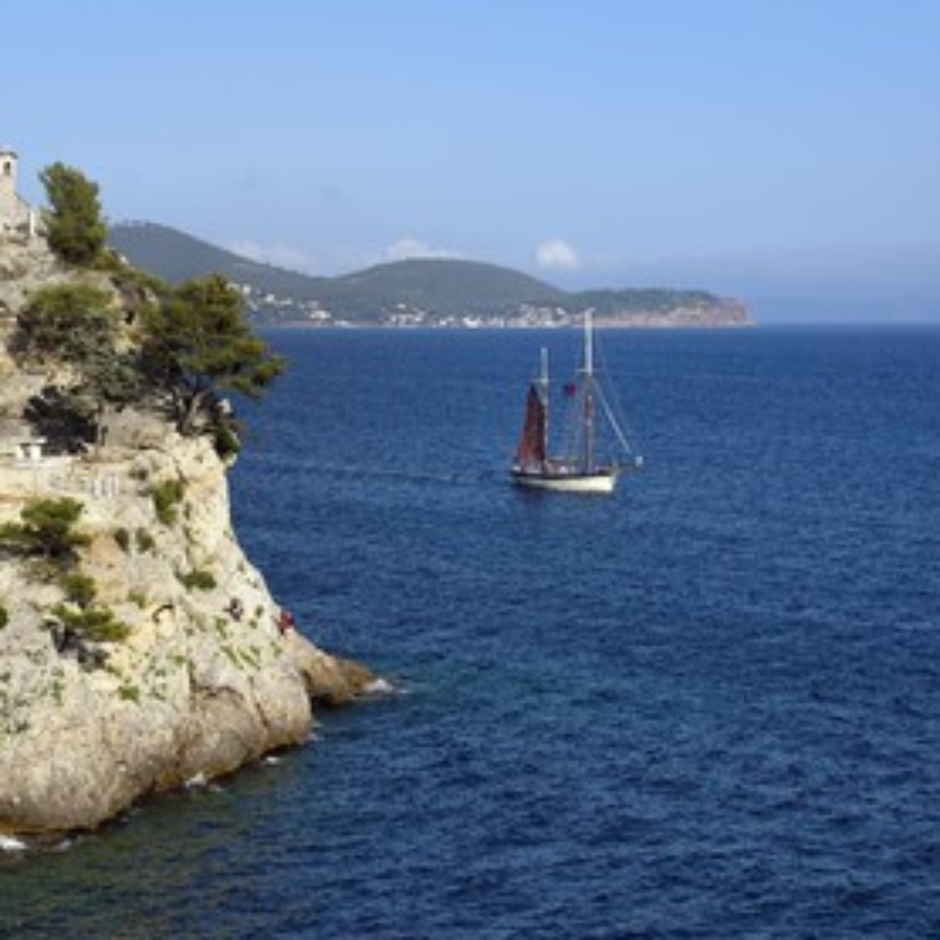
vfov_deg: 19.3
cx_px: 277
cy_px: 470
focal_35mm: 90
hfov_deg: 19.2
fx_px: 2765
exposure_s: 1/250
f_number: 13
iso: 200
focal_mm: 70
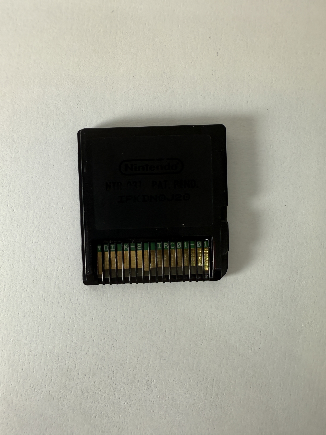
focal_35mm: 24
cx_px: 163
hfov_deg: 56.8
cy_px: 218
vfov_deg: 71.6
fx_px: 301
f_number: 2.2
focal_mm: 2.22
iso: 64
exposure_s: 1/100
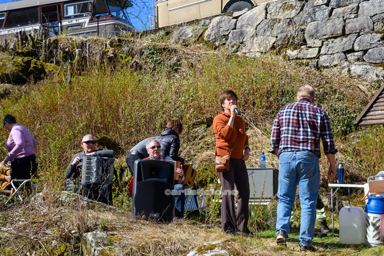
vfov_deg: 20.3
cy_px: 128
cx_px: 192
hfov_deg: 30.1
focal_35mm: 67
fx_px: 715
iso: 100
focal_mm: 67
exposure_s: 1/200
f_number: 7.1
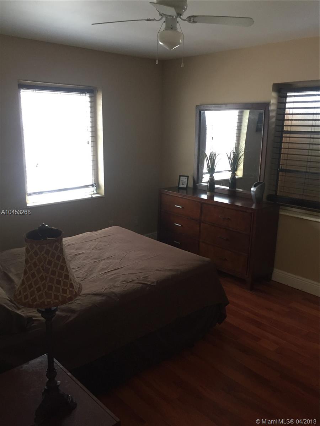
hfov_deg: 48.2
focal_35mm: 29
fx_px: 357
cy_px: 213
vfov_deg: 61.7
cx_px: 160
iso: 125
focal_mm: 4.15
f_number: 2.2
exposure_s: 1/30
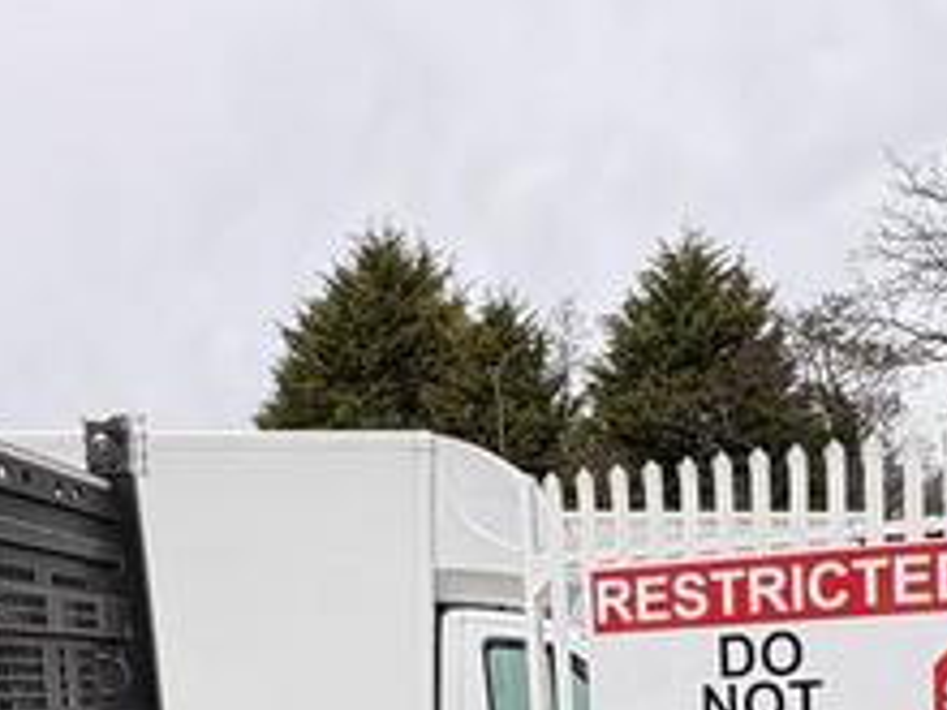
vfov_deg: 23.4
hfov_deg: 33.8
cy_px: 856
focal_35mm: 57
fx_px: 1559
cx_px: 465
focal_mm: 2.22
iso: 40
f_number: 2.2
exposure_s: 1/281
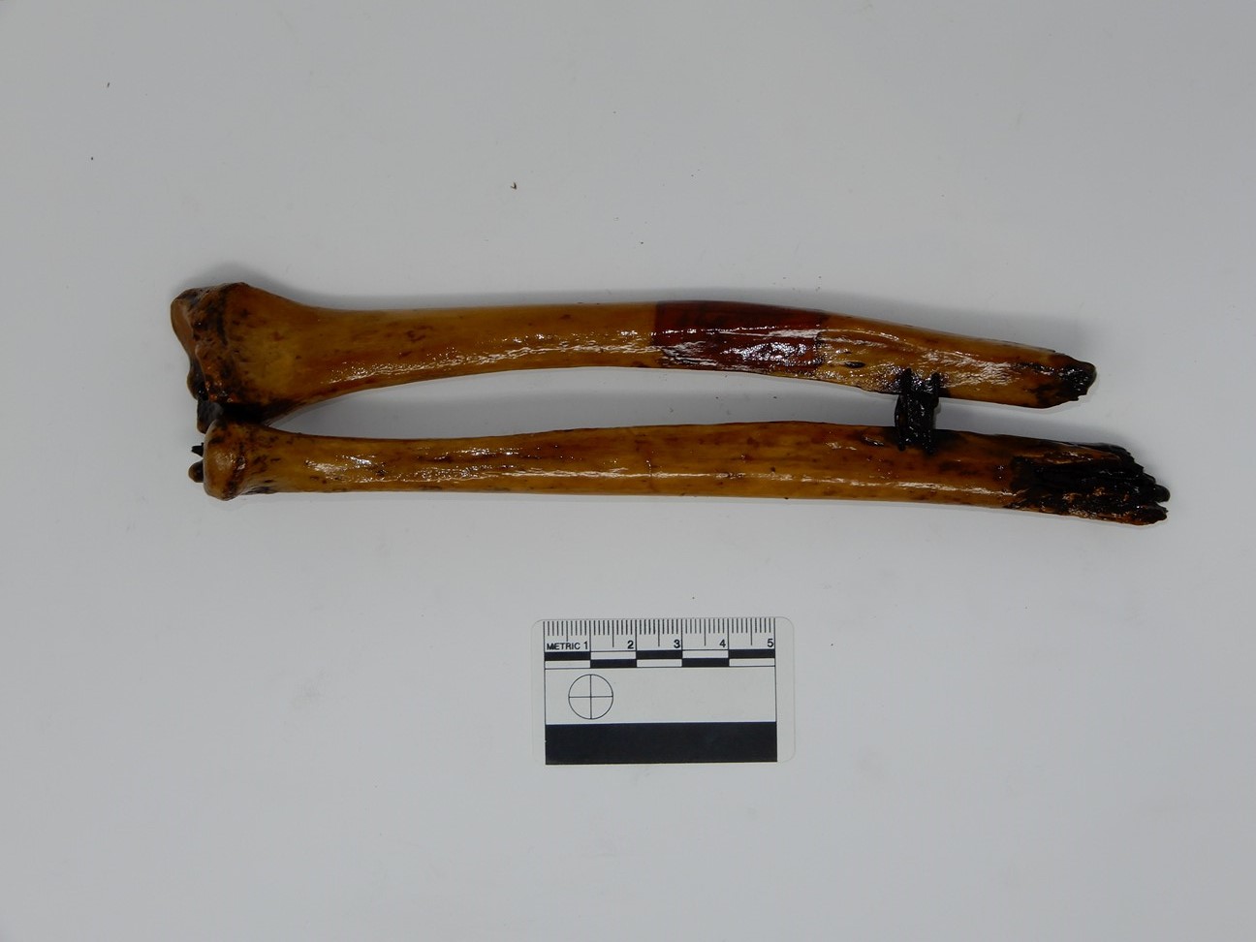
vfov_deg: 19.1
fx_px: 2794
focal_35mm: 77
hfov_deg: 25.3
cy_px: 471
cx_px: 628
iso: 80
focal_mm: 13.7
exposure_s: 1/80
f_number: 5.6
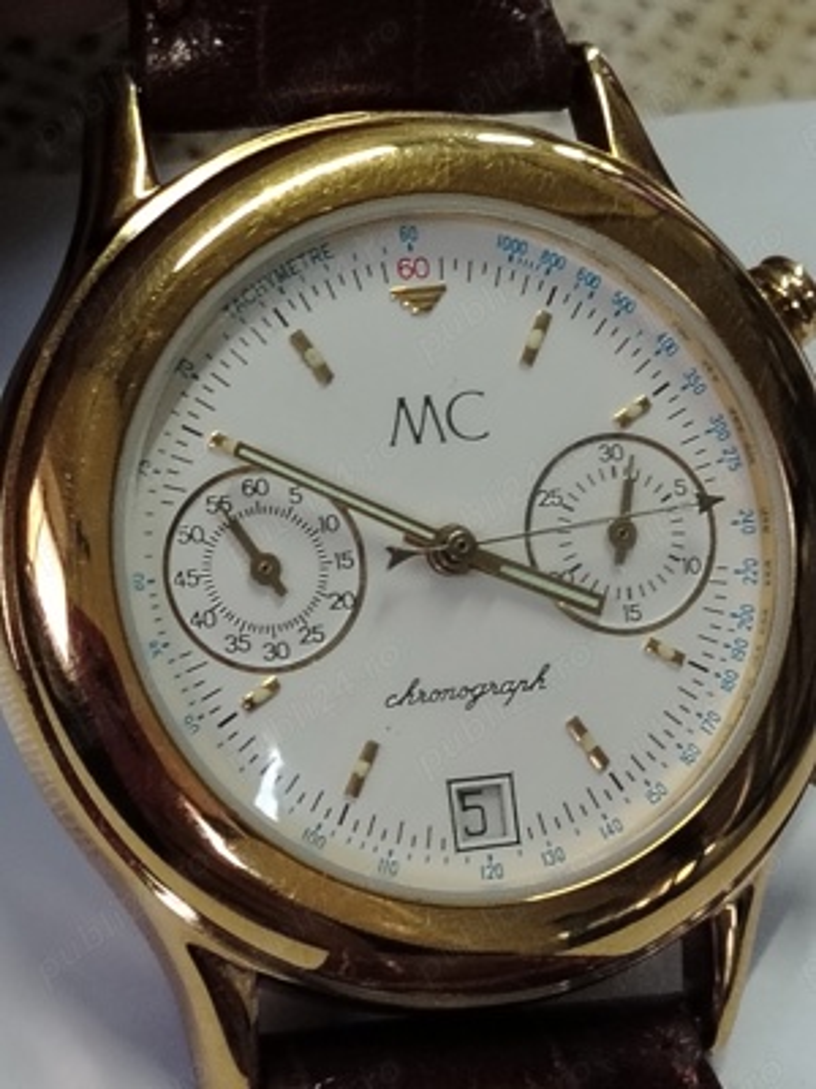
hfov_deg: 13.0
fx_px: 3583
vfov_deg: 17.3
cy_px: 544
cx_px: 408
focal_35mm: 114
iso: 1082
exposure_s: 1/33.3
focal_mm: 5.25
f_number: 1.75
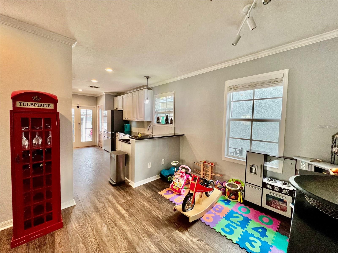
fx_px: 127
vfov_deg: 89.9
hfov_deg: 106.2
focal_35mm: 13
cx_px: 169
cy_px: 126
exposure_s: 1/120
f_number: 1.8
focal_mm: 1.57
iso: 160
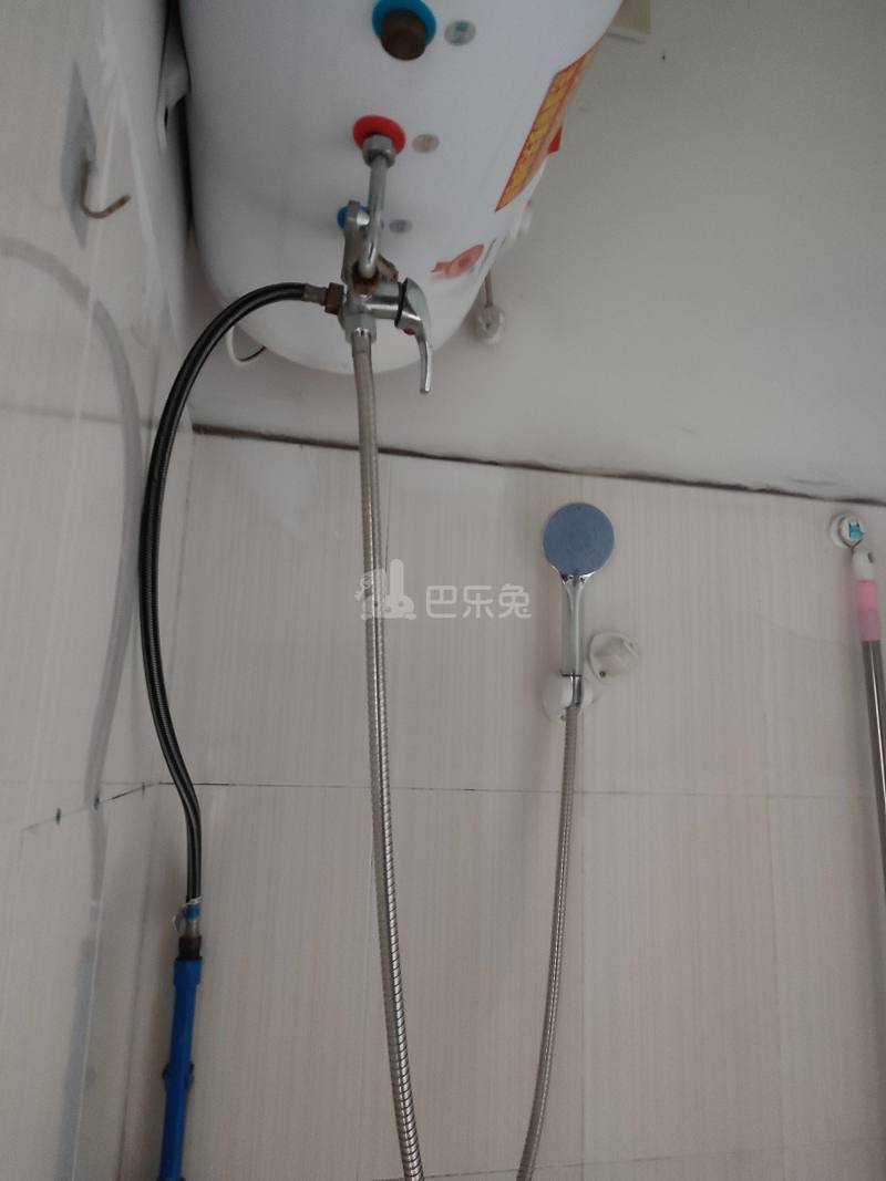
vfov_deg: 69.4
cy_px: 590
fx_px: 853
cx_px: 443
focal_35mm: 25
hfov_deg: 54.9
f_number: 1.75
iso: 2334
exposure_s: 1/17
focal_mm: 5.96
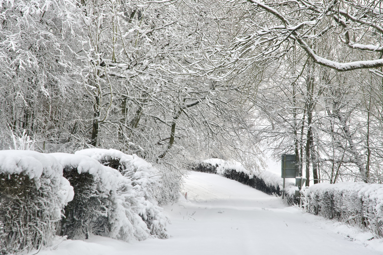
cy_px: 128
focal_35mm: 128
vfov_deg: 10.8
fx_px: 1356
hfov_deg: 16.1
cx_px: 192
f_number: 11
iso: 500
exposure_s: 1/500
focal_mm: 85
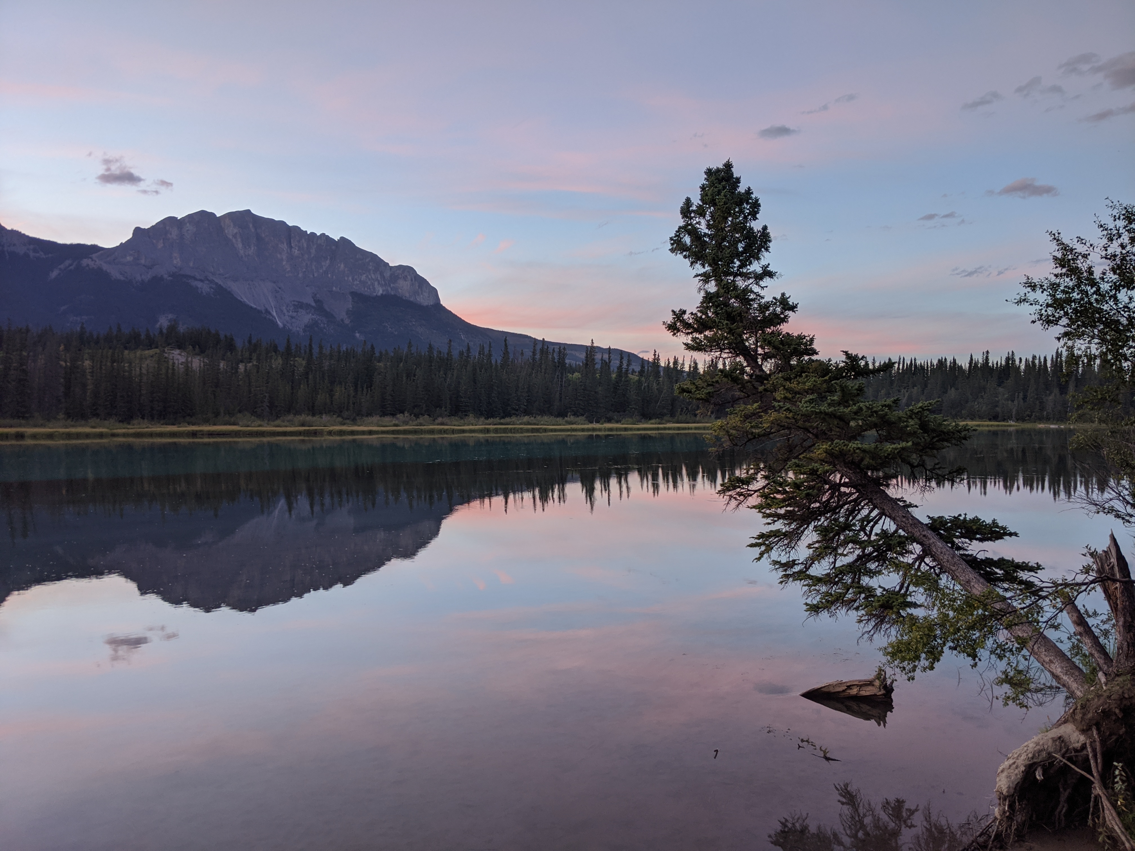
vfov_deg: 51.4
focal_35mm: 27
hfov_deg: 65.3
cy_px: 426
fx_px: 885
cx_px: 568
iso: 55
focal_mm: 4.44
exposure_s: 1/30
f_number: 1.8
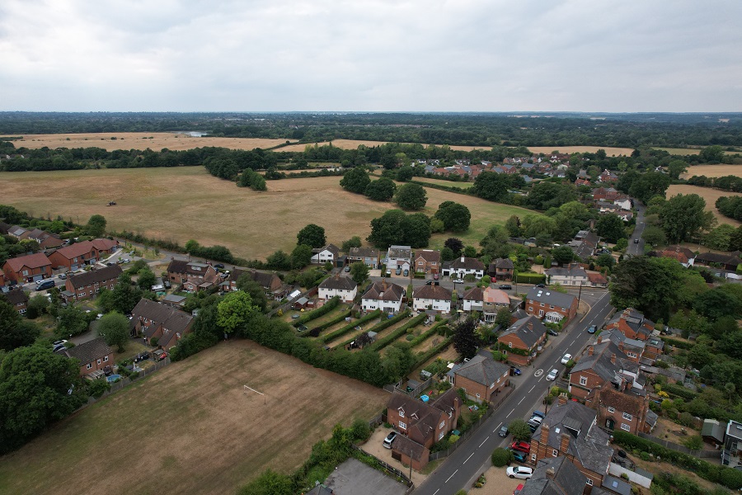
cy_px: 248
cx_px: 371
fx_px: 453
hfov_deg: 78.6
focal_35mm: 22
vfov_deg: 57.2
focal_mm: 8.38
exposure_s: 1/2500
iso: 320
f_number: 2.8
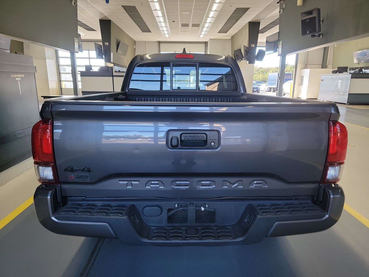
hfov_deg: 71.6
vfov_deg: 56.8
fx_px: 256
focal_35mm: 24
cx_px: 184
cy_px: 138
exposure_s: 1/59
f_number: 1.8
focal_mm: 6.7
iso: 110
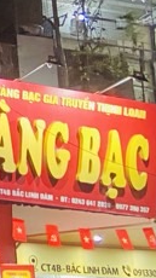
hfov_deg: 7.6
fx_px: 929
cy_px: 104
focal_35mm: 126
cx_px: -394
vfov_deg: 17.0
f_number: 1.8
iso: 500
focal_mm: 4.25
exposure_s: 1/33
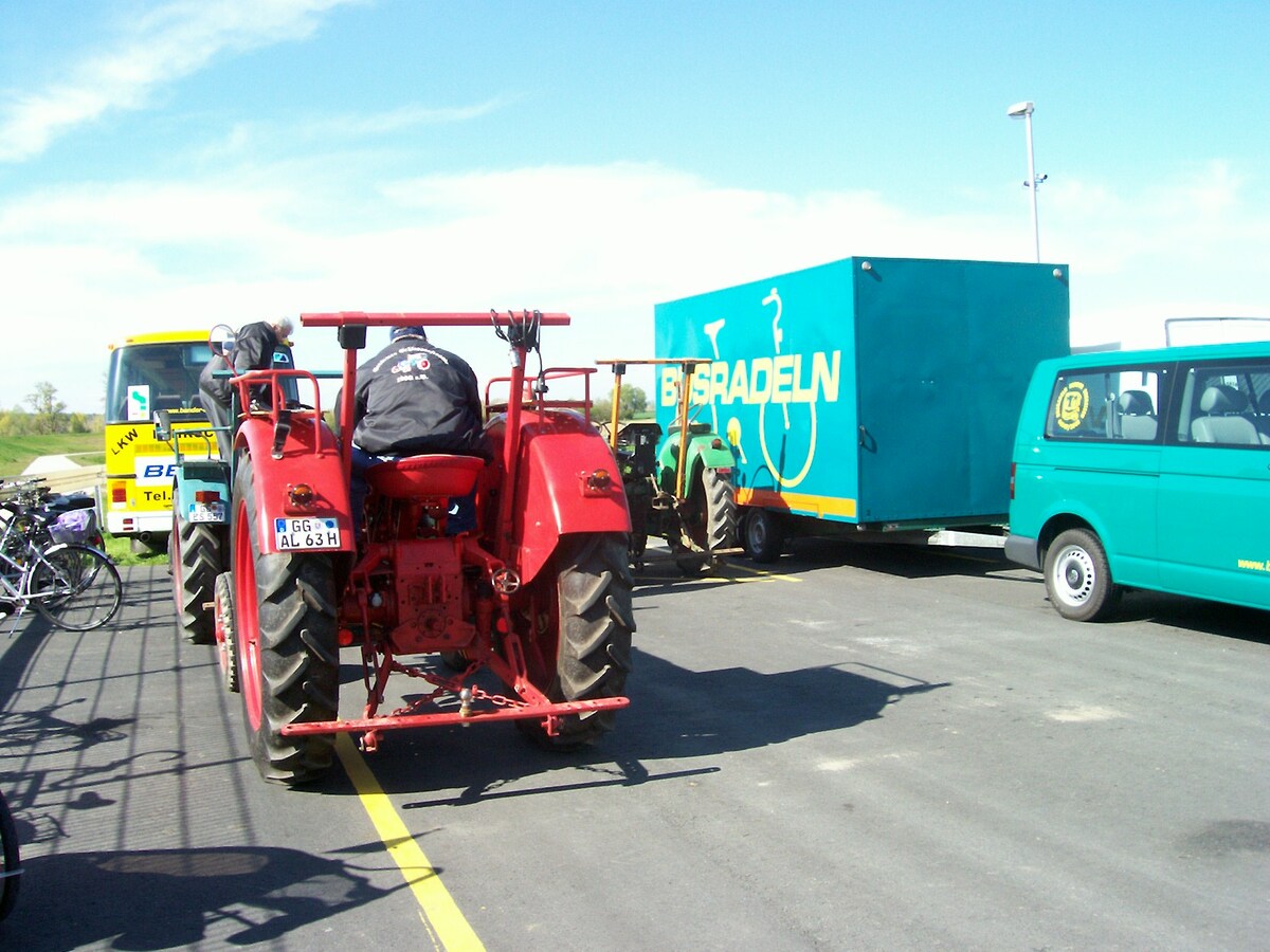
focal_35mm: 34
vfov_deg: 41.8
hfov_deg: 54.0
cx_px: 635
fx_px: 1247
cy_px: 476
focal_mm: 5.6
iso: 80
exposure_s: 1/220
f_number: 5.1
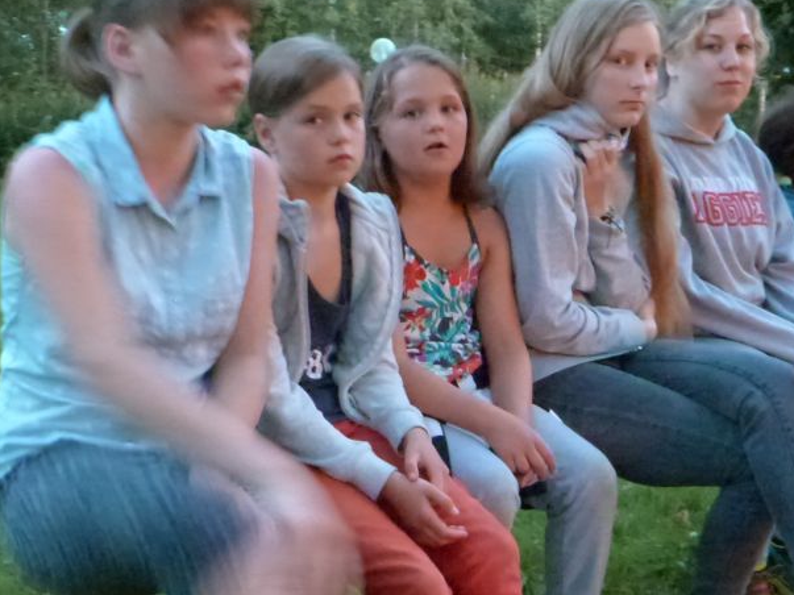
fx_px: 1399
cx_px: 461
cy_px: 317
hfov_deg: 31.6
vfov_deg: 24.0
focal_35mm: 61
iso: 3200
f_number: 3.2
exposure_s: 1/10
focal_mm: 8.3
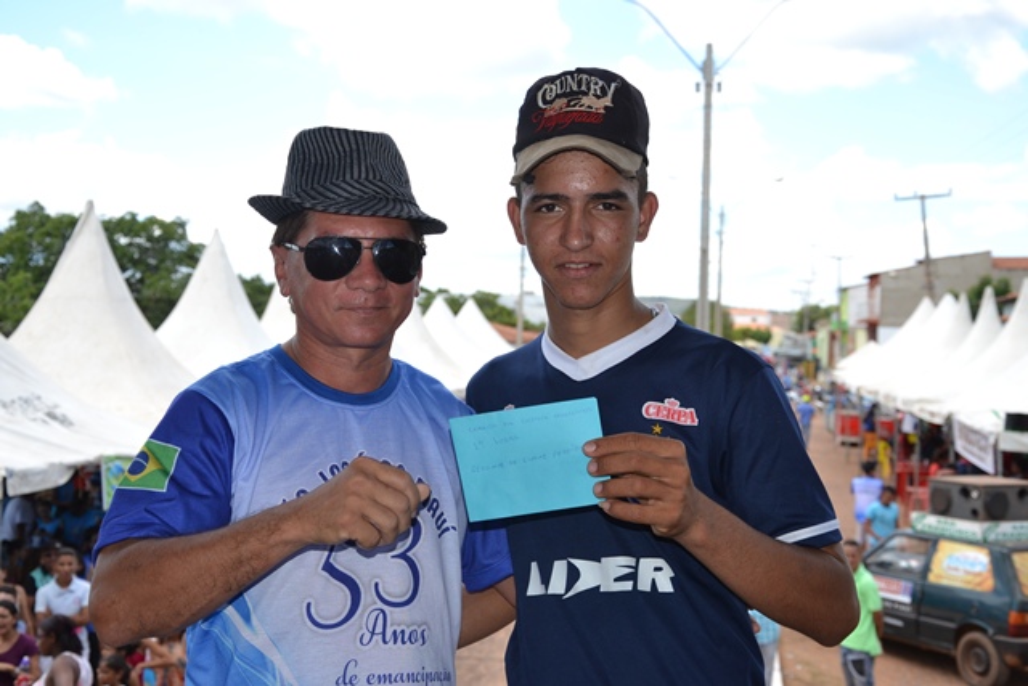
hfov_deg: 37.8
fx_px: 1499
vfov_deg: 25.8
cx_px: 514
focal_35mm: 52
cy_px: 343
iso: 100
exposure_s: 1/200
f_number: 5
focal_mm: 35
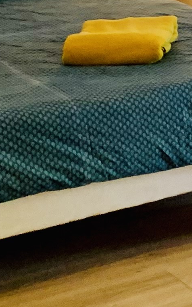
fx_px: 1222
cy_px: -77
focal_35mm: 146
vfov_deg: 13.8
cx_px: 640
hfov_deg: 7.5
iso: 200
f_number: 1.8
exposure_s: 1/60
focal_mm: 4.25
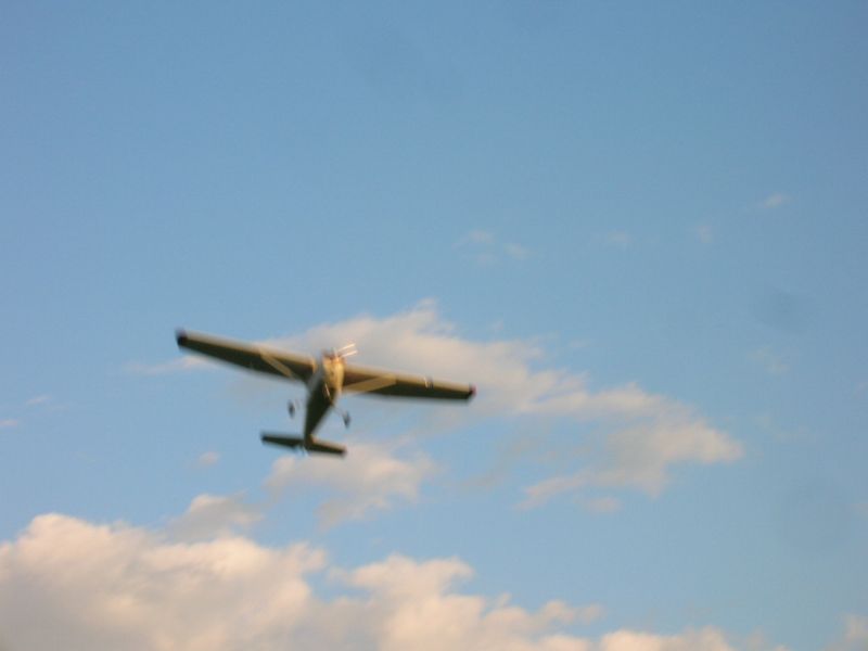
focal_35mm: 102
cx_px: 434
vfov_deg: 14.5
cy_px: 326
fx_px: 2558
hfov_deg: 19.3
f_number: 8.2
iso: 50
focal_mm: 17.1
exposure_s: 1/49.5
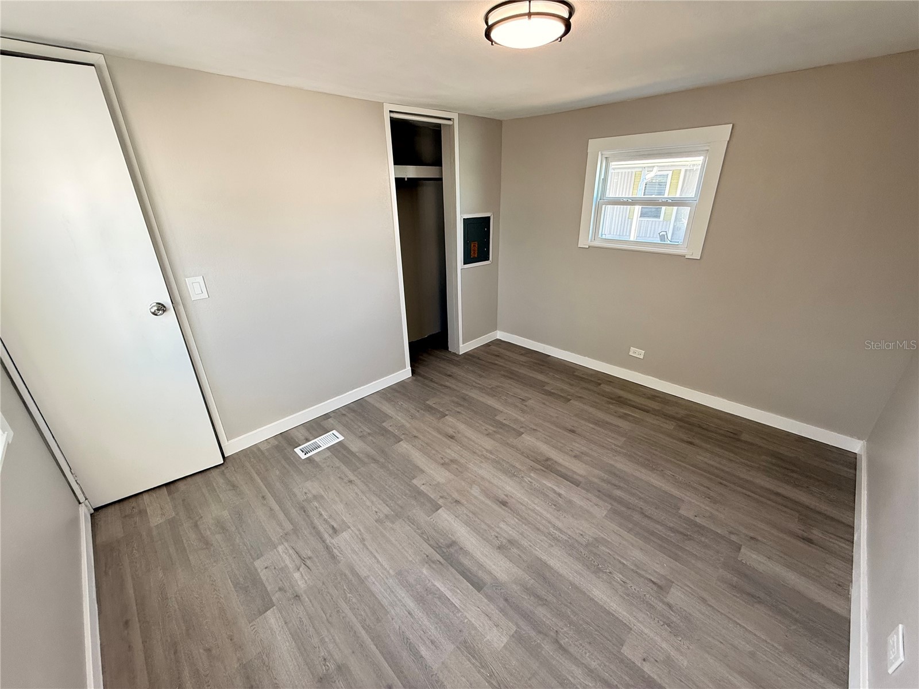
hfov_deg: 102.1
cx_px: 460
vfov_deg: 85.7
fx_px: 372
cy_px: 344
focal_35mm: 14
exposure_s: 1/120
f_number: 2.2
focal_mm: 2.22
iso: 160
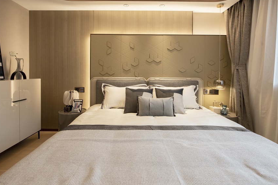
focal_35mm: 24
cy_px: 81
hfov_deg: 73.1
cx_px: 114
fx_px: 185
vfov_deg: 53.0
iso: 1250
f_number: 9
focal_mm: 19
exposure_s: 1/80
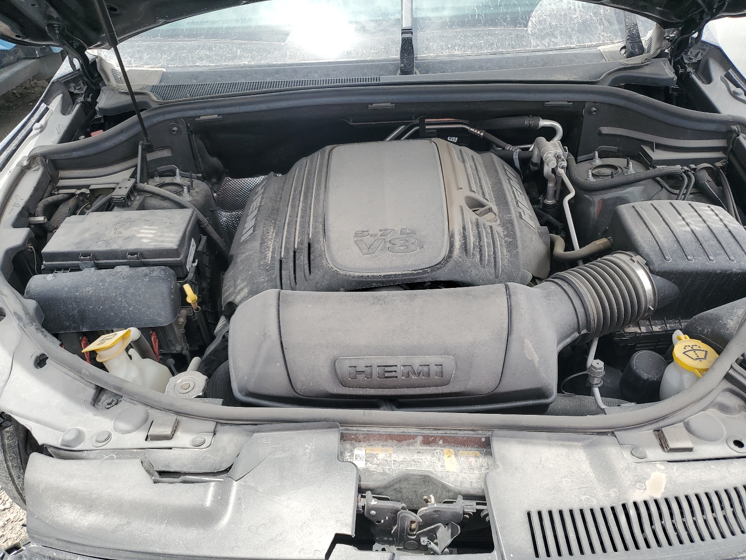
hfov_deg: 67.3
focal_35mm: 26
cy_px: 280
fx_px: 560
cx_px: 373
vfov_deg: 53.1
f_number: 1.5
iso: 50
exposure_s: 1/1111
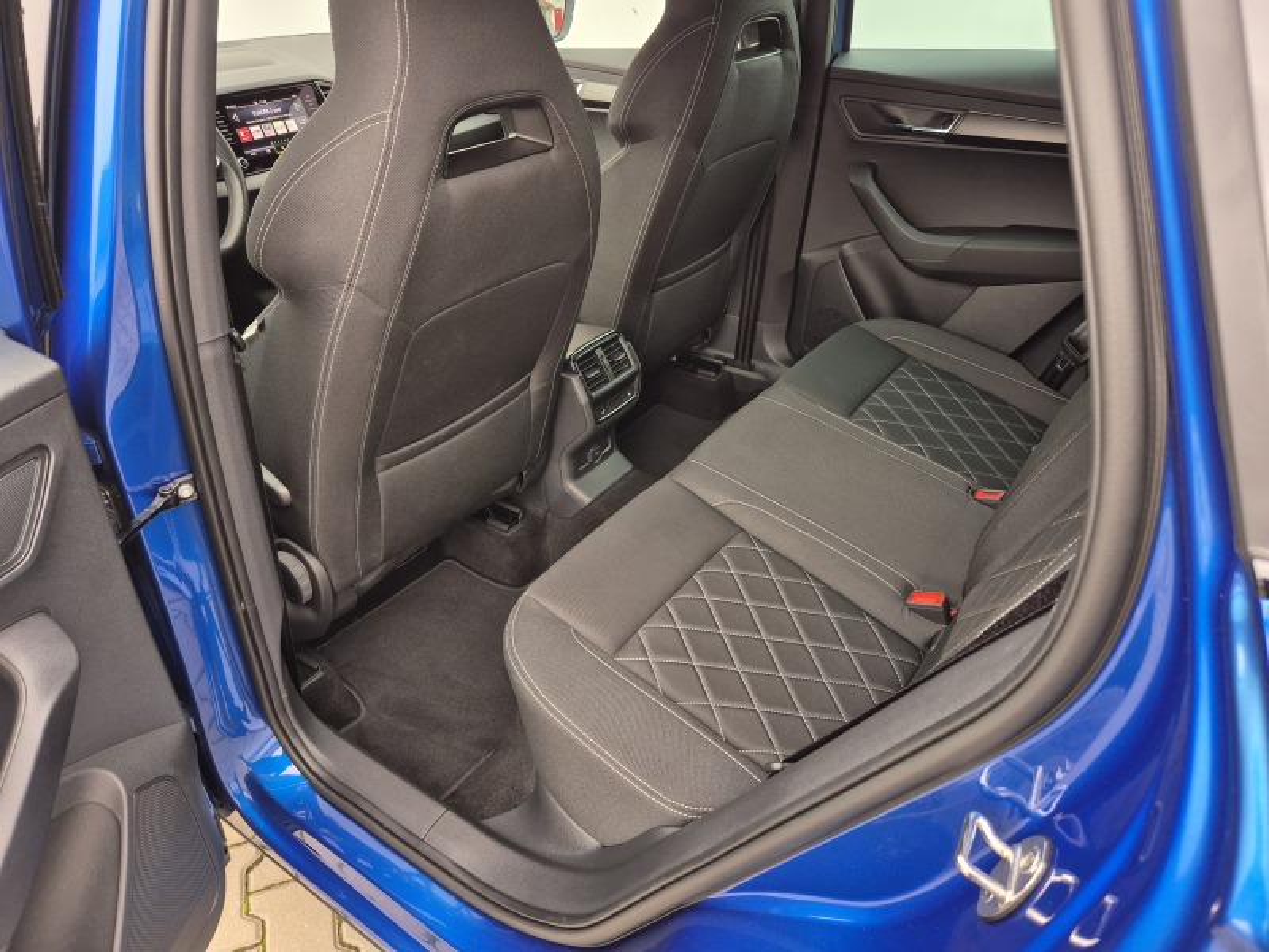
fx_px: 843
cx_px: 634
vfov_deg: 58.9
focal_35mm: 23
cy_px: 476
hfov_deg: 73.9
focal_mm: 5.4
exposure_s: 1/180
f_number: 1.8
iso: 160
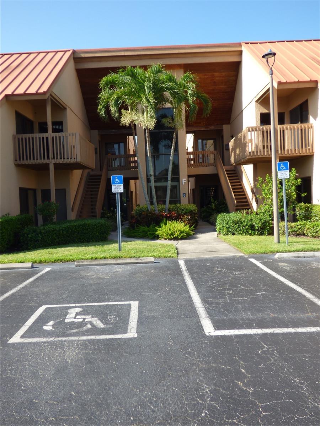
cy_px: 213
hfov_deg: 46.8
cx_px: 160
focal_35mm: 30
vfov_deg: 60.0
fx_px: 370
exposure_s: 1/500
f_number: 3.3
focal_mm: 5.29
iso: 100
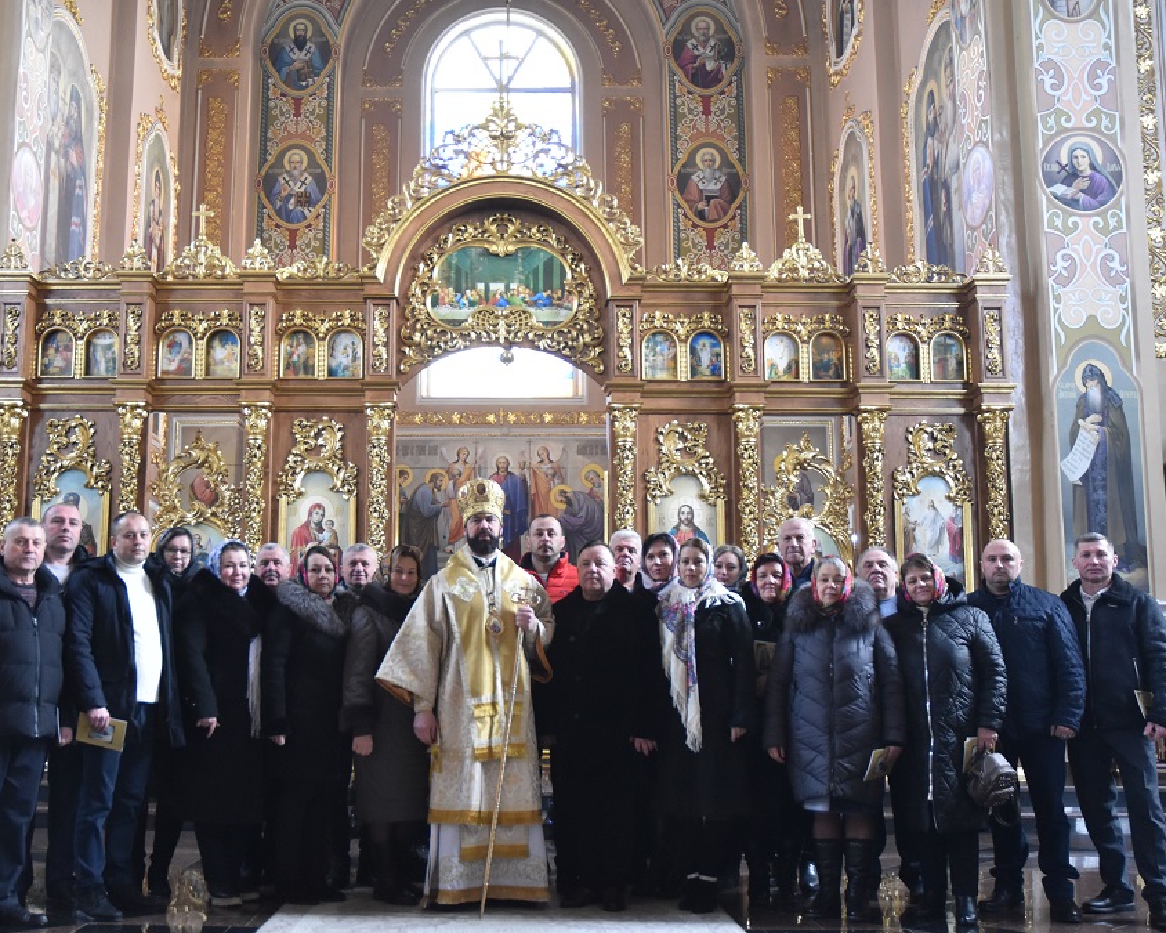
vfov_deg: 36.5
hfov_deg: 44.6
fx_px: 1415
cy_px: 471
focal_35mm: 41
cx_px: 490
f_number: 3.8
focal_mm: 24
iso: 1800
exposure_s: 1/125
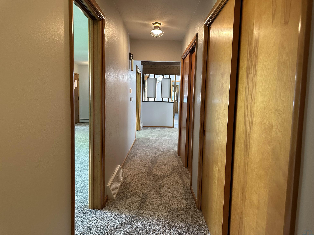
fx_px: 218
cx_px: 157
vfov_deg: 56.8
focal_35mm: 24
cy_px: 118
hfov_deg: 71.6
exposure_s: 1/60
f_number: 1.78
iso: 400
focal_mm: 6.86
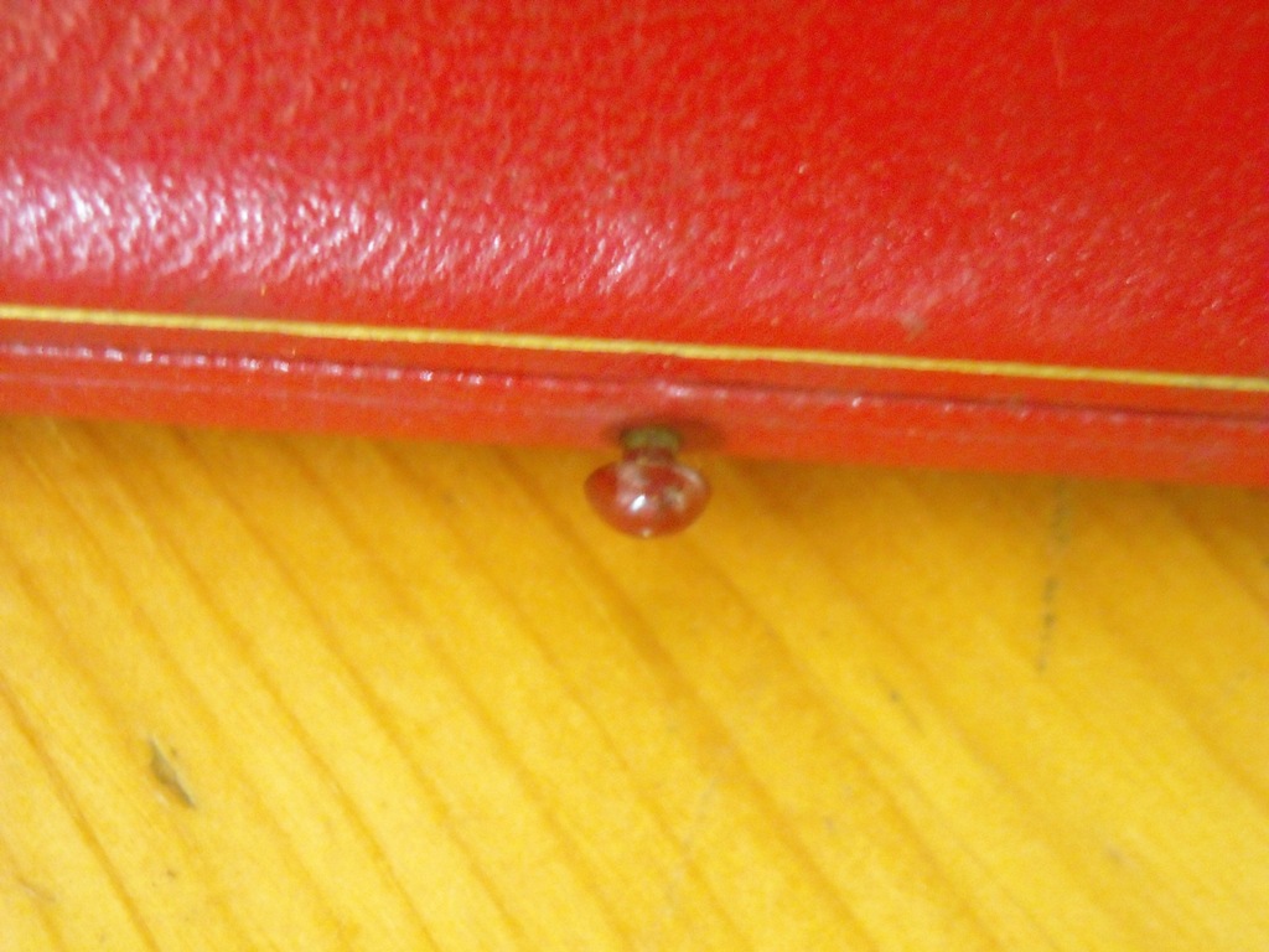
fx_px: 3849
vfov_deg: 14.1
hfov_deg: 18.7
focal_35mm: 105
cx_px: 634
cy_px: 476
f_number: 4.7
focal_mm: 17.1
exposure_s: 1/2
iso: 800
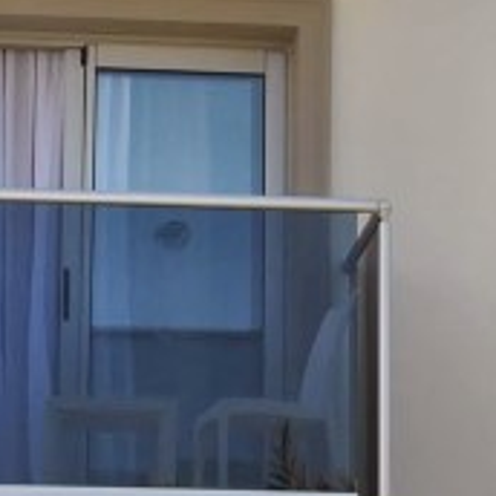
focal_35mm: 170
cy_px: 349
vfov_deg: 10.3
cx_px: 359
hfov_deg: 10.3
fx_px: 2756
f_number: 7.1
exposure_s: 1/200
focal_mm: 20
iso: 100
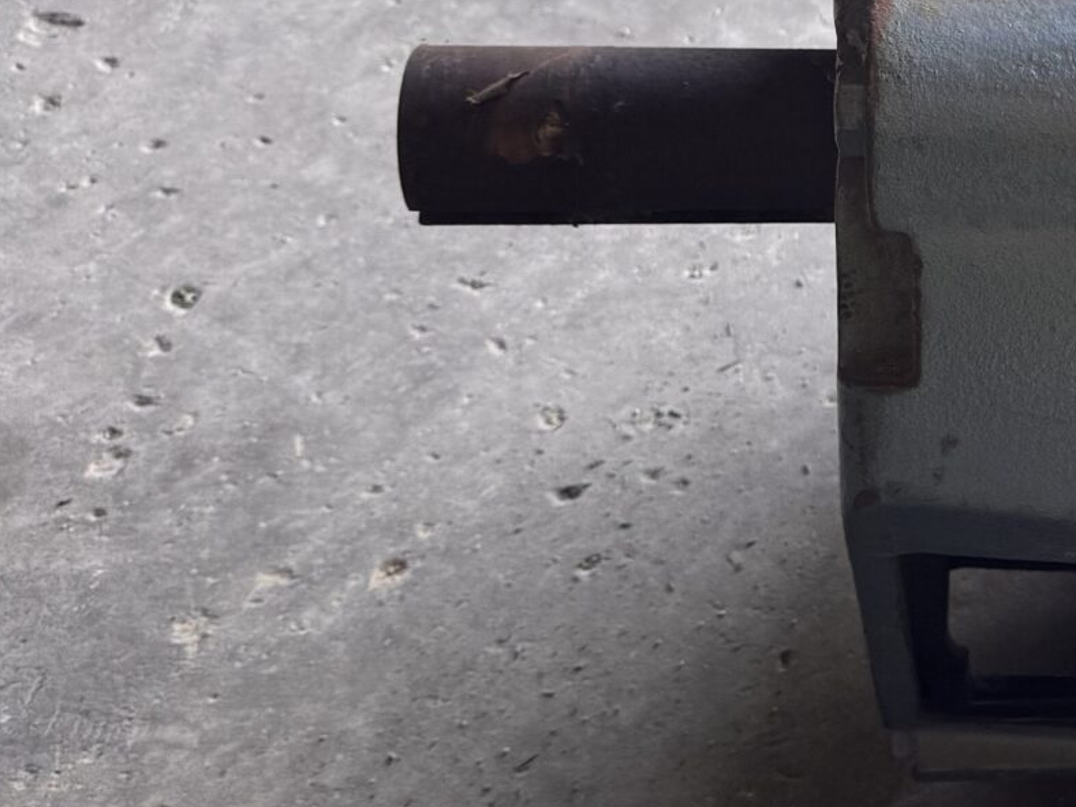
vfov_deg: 18.6
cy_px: 112
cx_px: 1576
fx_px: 2425
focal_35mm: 78
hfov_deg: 21.4
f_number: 1.78
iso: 80
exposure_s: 1/121
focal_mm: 6.76
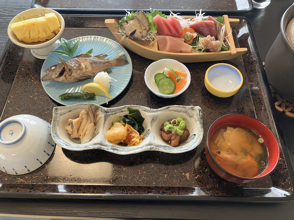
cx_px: 147
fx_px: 238
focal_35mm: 28
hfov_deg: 63.4
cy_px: 110
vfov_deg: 49.7
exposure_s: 1/60
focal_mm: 3.99
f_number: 1.8
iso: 125
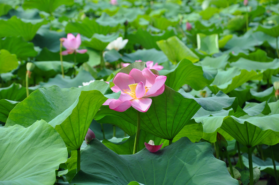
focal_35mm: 158
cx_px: 140
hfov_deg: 13.1
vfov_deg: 8.7
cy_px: 92
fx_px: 1219
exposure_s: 1/250
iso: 200
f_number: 8
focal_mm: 105
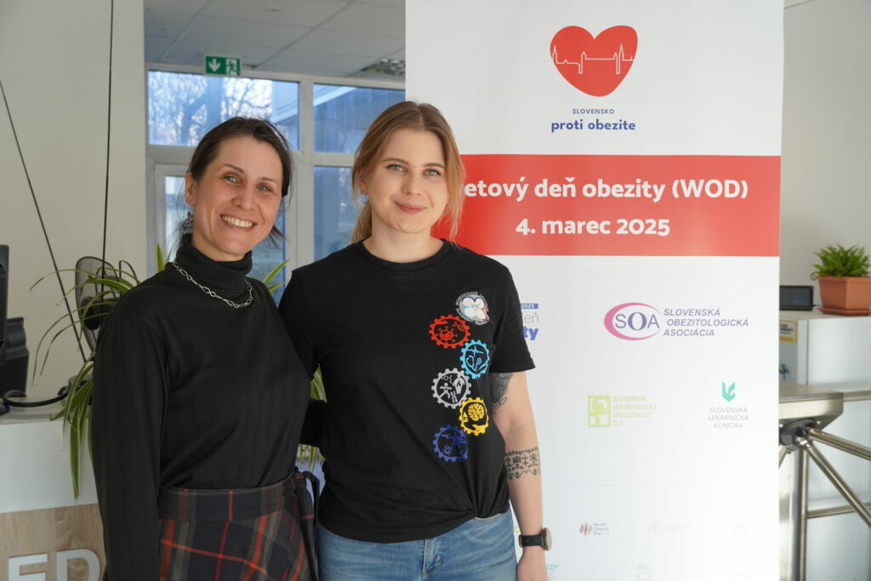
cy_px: 290
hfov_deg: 47.9
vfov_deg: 33.0
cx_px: 436
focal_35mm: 40
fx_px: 980
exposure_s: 1/160
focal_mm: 27
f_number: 4.5
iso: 500
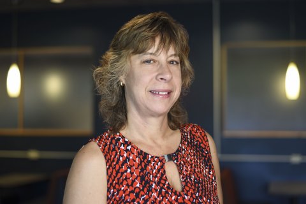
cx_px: 153
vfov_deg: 27.0
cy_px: 102
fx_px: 425
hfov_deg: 39.6
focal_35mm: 50
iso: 400
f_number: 2
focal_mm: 50
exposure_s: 1/100
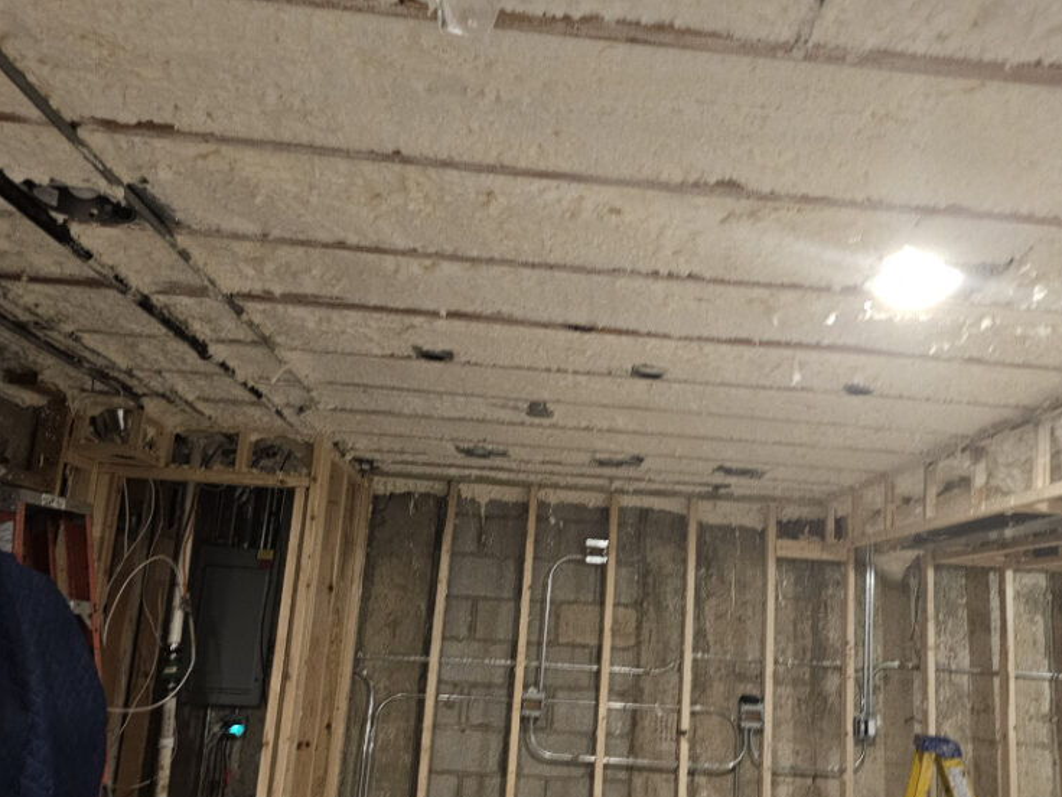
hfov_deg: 56.6
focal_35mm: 32
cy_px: 461
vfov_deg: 44.0
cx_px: 599
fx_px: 982
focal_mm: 6.3
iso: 640
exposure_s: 1/24
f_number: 1.7
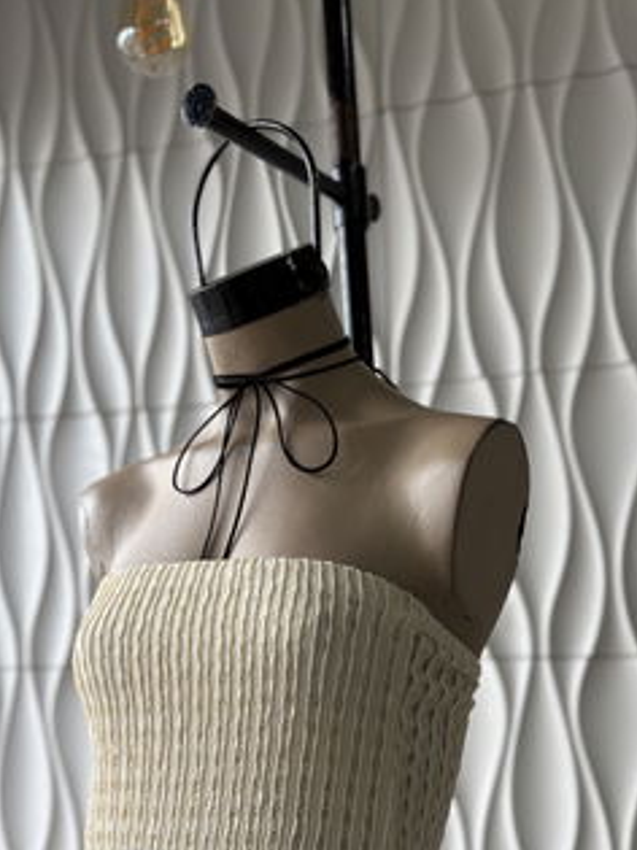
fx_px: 1080
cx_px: 278
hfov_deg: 32.8
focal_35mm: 44
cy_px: 622
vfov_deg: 41.9
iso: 32
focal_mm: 5.96
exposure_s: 1/100
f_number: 1.6
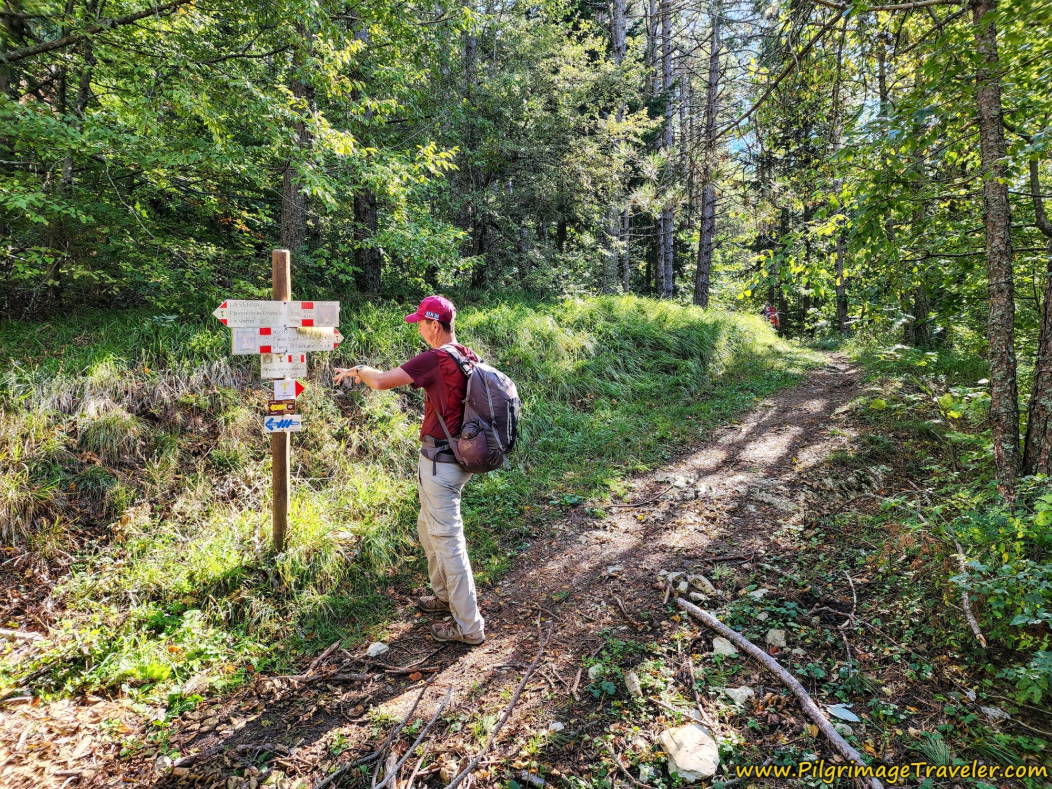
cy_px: 394
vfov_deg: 58.9
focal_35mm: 23
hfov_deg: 73.9
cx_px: 526
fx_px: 699
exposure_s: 1/180
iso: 64
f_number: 1.8
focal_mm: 6.4
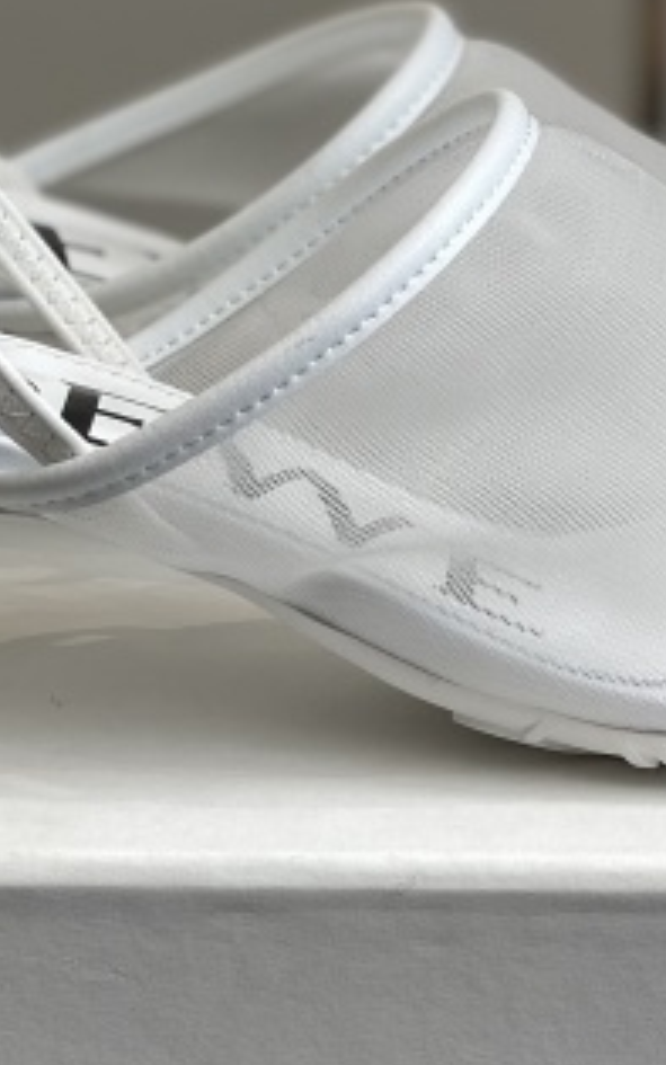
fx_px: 4064
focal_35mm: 140
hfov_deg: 9.4
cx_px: 412
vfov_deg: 14.9
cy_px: 497
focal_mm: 6
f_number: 2
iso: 20
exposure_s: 1/144
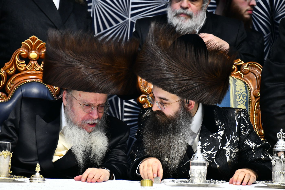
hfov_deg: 9.8
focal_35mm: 210
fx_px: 1662
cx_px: 142
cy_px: 95
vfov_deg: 6.5
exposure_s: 1/160
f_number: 5.6
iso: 2000
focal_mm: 210
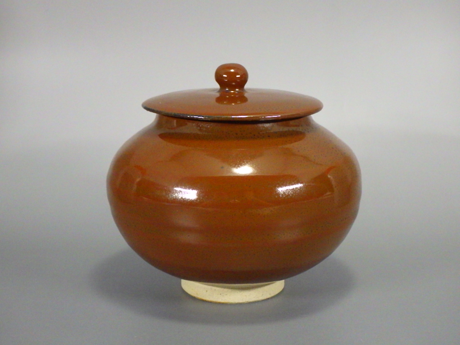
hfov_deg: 31.2
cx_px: 230
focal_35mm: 62
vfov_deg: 23.7
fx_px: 824
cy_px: 172
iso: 400
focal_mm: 11.1
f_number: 4.6
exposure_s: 1/50
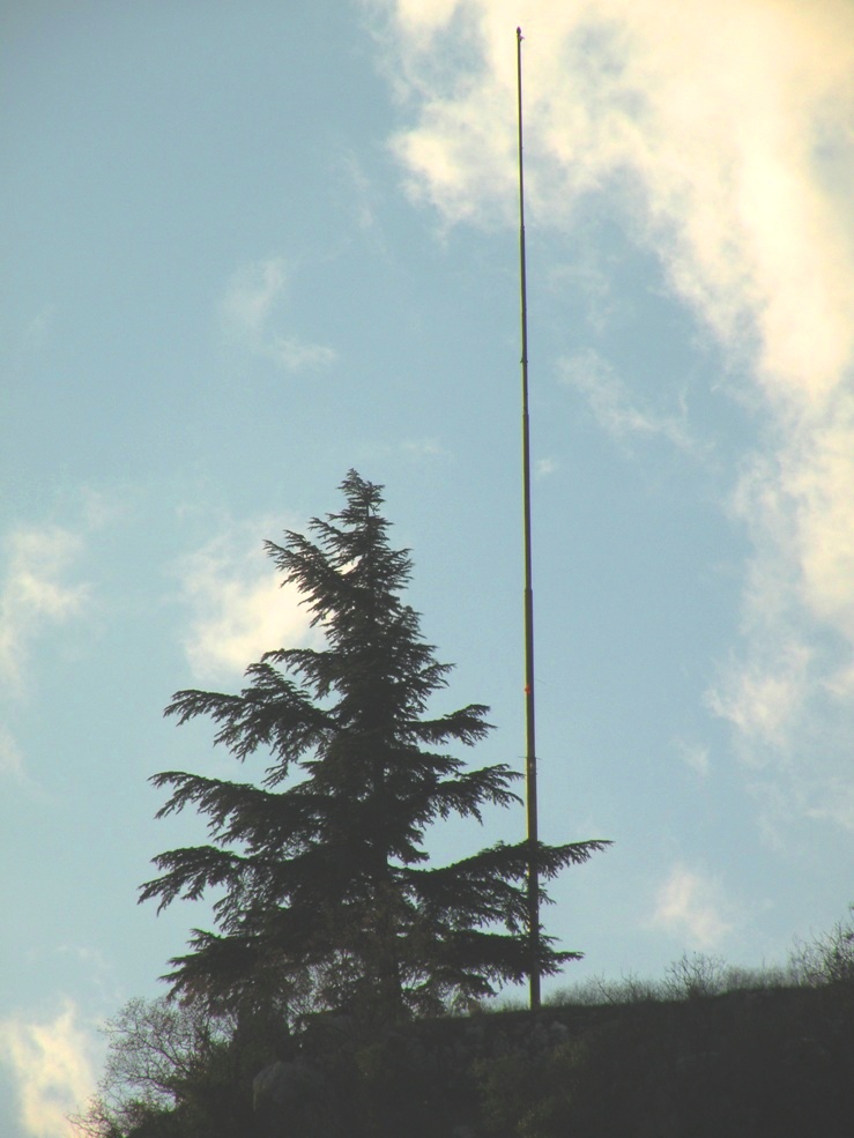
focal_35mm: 364
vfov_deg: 5.4
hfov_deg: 4.1
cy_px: 569
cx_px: 427
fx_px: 11971
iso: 64
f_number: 6.3
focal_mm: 64.5
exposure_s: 1/455
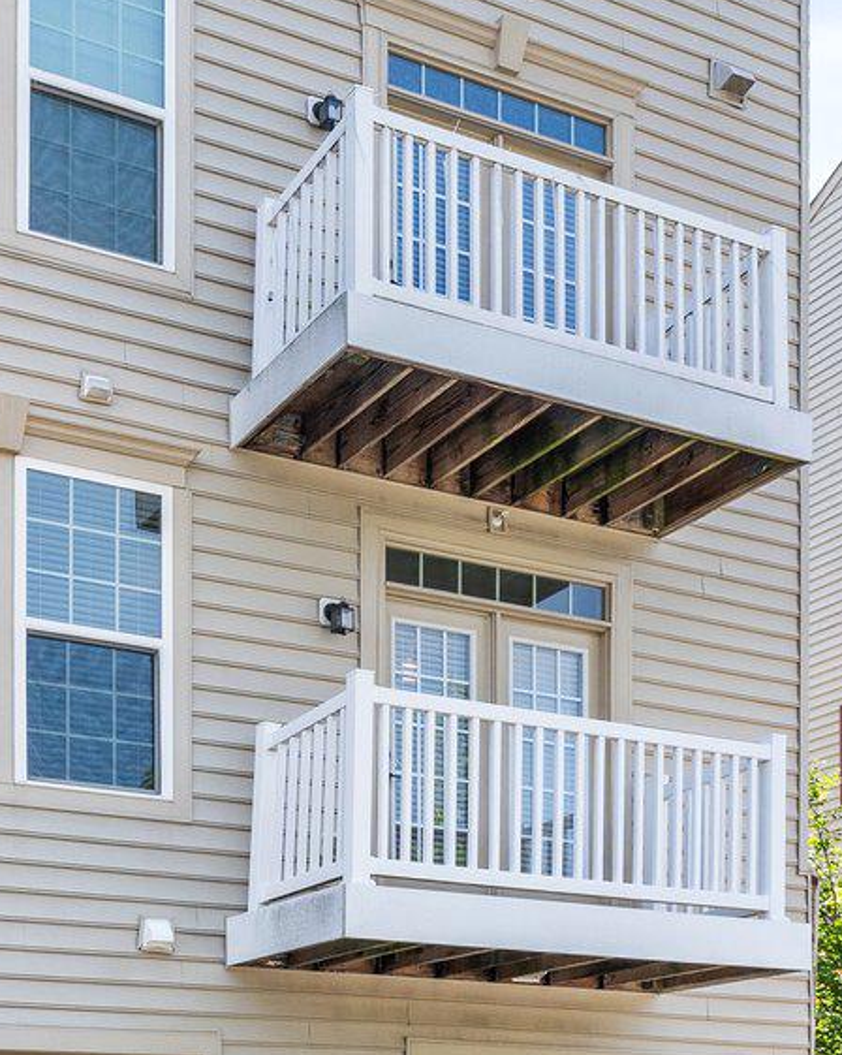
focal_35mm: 38
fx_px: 1171
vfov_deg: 47.8
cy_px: 369
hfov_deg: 37.9
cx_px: 150
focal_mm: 14.6
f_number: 11
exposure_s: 1/160
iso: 320
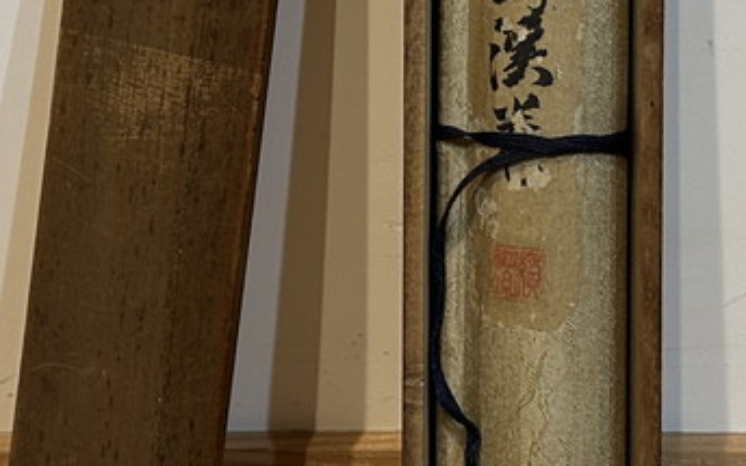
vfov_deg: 13.5
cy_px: 76
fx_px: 1952
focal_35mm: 96
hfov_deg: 21.6
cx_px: 427
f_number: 1.5
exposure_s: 1/60
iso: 160
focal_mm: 5.7
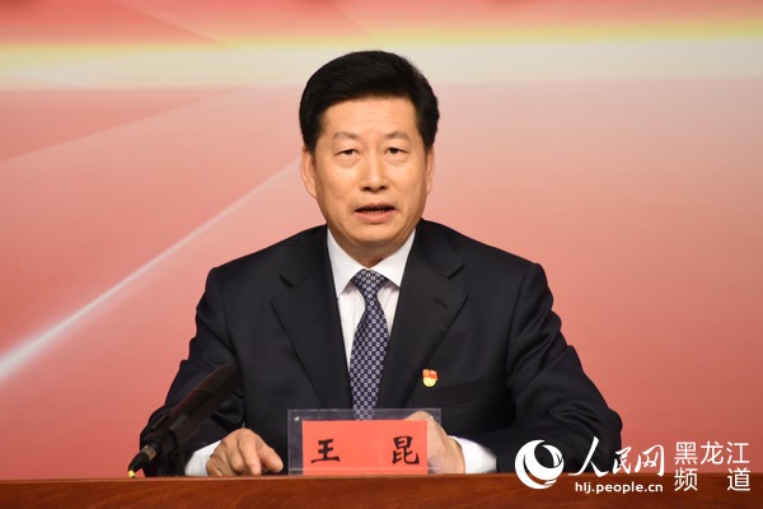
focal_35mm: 300
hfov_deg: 6.9
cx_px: 382
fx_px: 6358
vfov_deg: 4.6
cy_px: 254
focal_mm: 300
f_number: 5.6
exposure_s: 1/60
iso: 1600
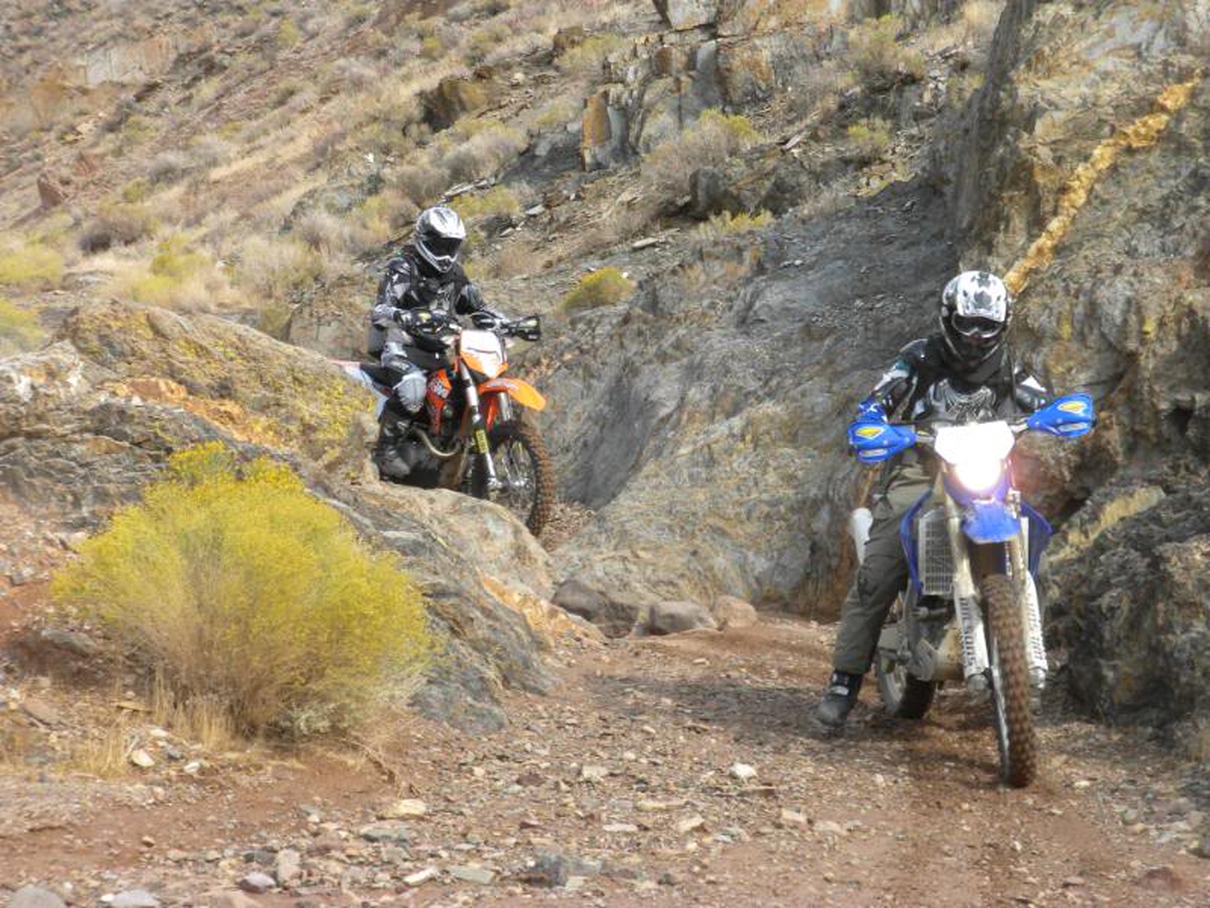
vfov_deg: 20.4
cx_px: 605
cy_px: 454
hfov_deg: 27.0
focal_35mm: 72
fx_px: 2517
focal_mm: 12.7
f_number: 5
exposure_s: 1/152
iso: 64
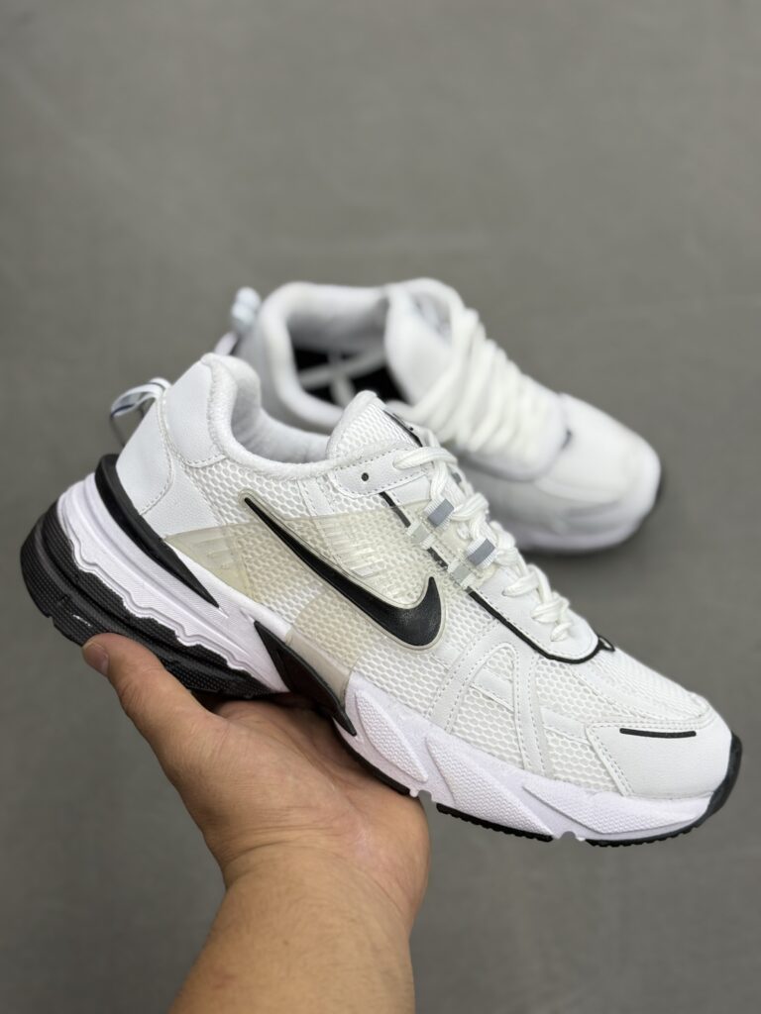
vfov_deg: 39.7
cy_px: 507
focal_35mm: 48
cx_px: 380
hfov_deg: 30.3
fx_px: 1407
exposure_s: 1/100
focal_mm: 6.76
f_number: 1.78
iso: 50
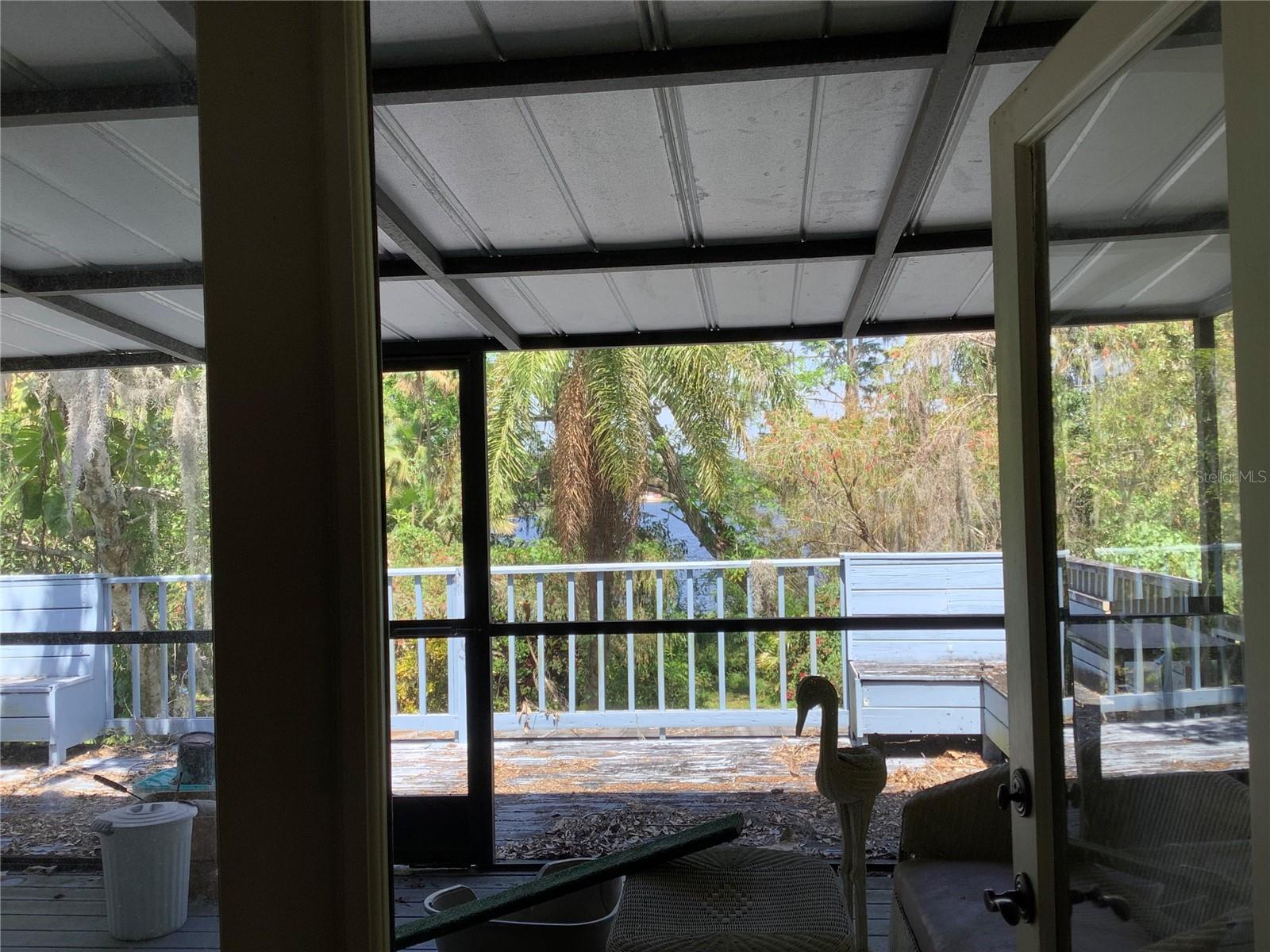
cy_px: 476
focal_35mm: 31
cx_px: 635
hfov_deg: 58.4
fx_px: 1137
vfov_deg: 45.4
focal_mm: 3.3
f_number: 2.4
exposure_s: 1/157
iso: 25
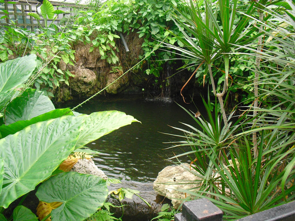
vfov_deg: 39.7
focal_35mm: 36
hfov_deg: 51.4
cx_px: 148
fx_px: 307
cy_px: 110
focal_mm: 6.3
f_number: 3.1
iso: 400
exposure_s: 1/100
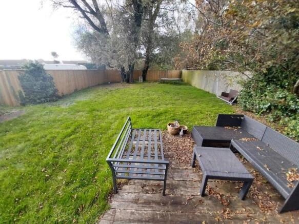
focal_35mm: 13
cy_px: 112
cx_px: 150
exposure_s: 1/196
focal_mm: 1.13
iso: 64
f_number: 2.2
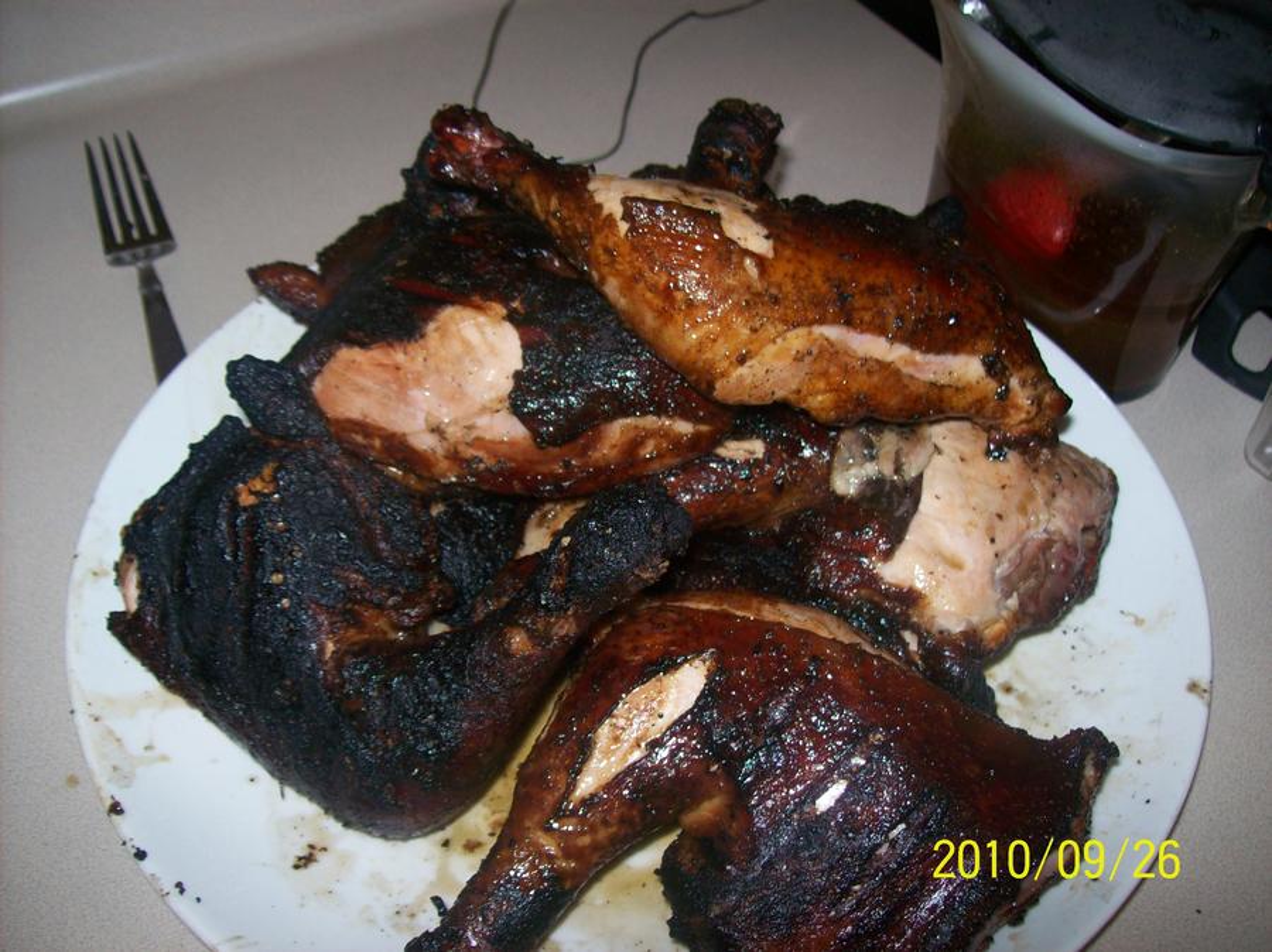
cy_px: 476
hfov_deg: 51.4
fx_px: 1322
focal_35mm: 36
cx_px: 636
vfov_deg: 39.6
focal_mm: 6
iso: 80
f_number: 2.7
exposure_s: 1/64
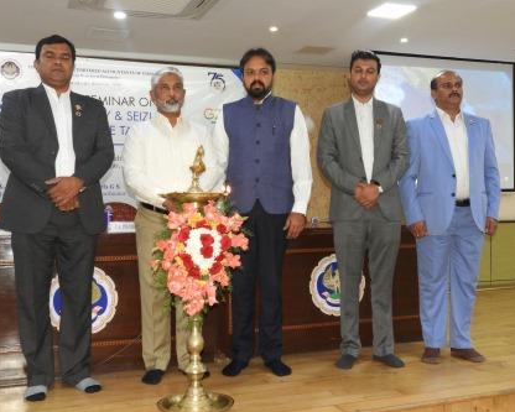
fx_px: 640
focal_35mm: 42
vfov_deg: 35.7
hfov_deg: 43.8
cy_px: 207
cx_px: 253
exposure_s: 1/30
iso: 280
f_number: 3.8
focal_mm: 7.2
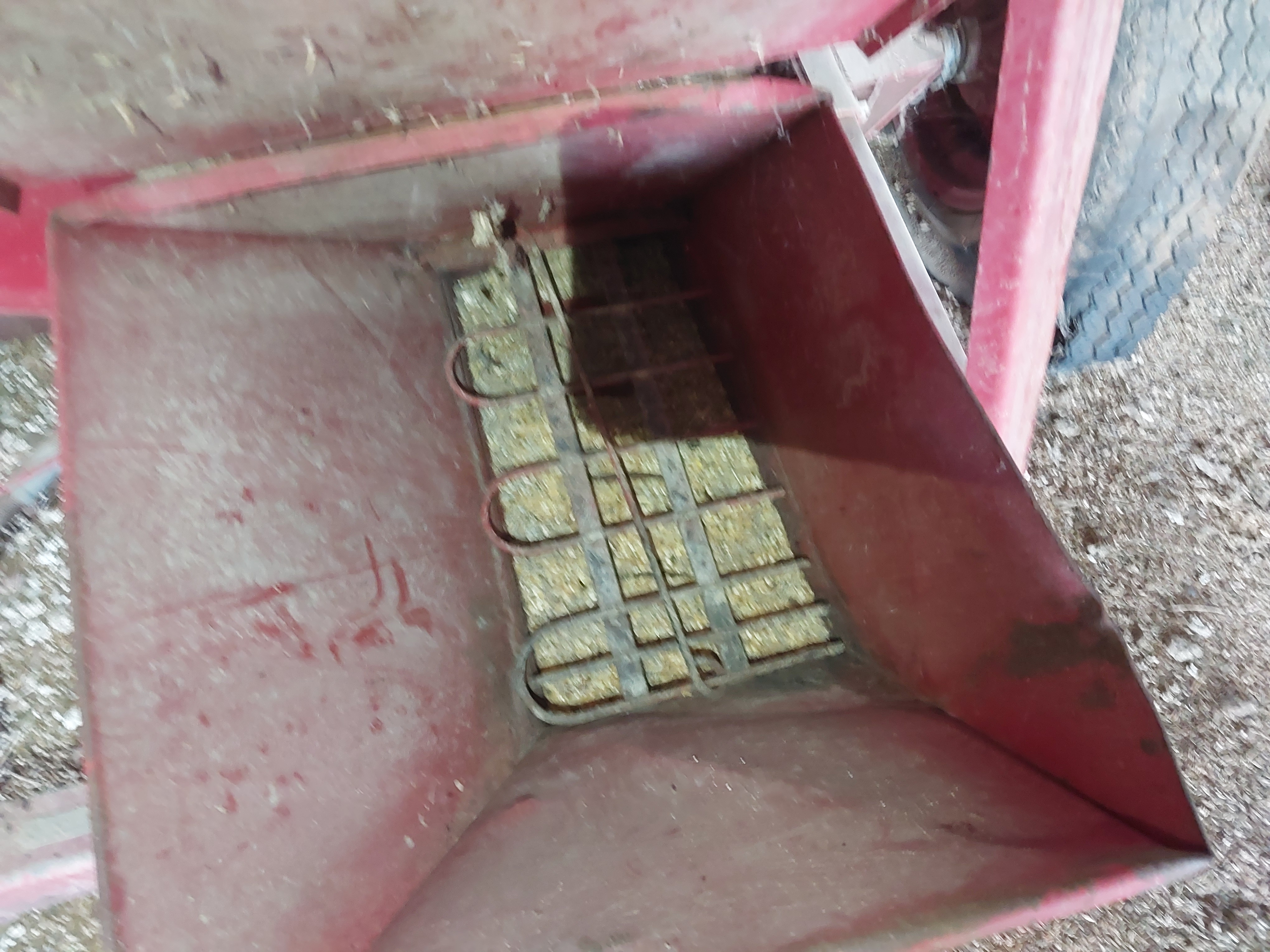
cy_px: 476
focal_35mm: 27
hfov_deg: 65.3
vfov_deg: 51.4
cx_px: 635
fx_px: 991
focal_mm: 4
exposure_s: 1/24
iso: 400
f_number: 1.8
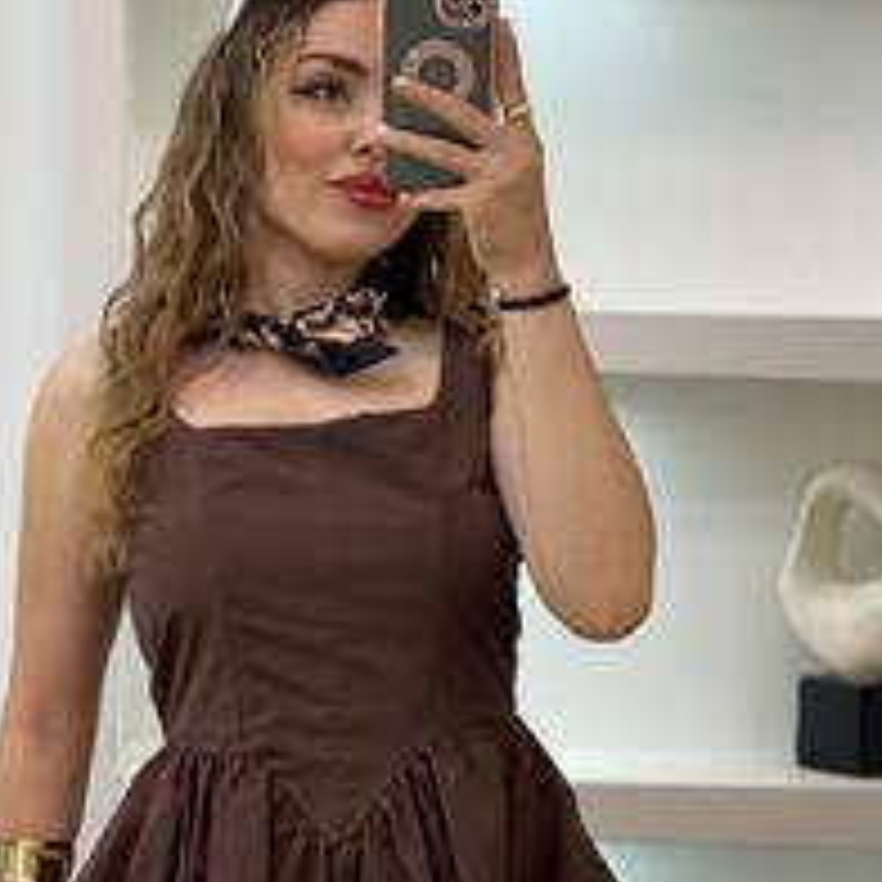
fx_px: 2796
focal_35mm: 97
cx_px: 256
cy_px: 524
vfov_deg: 17.9
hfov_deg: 17.9
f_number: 2
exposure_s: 1/100
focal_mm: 6
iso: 80
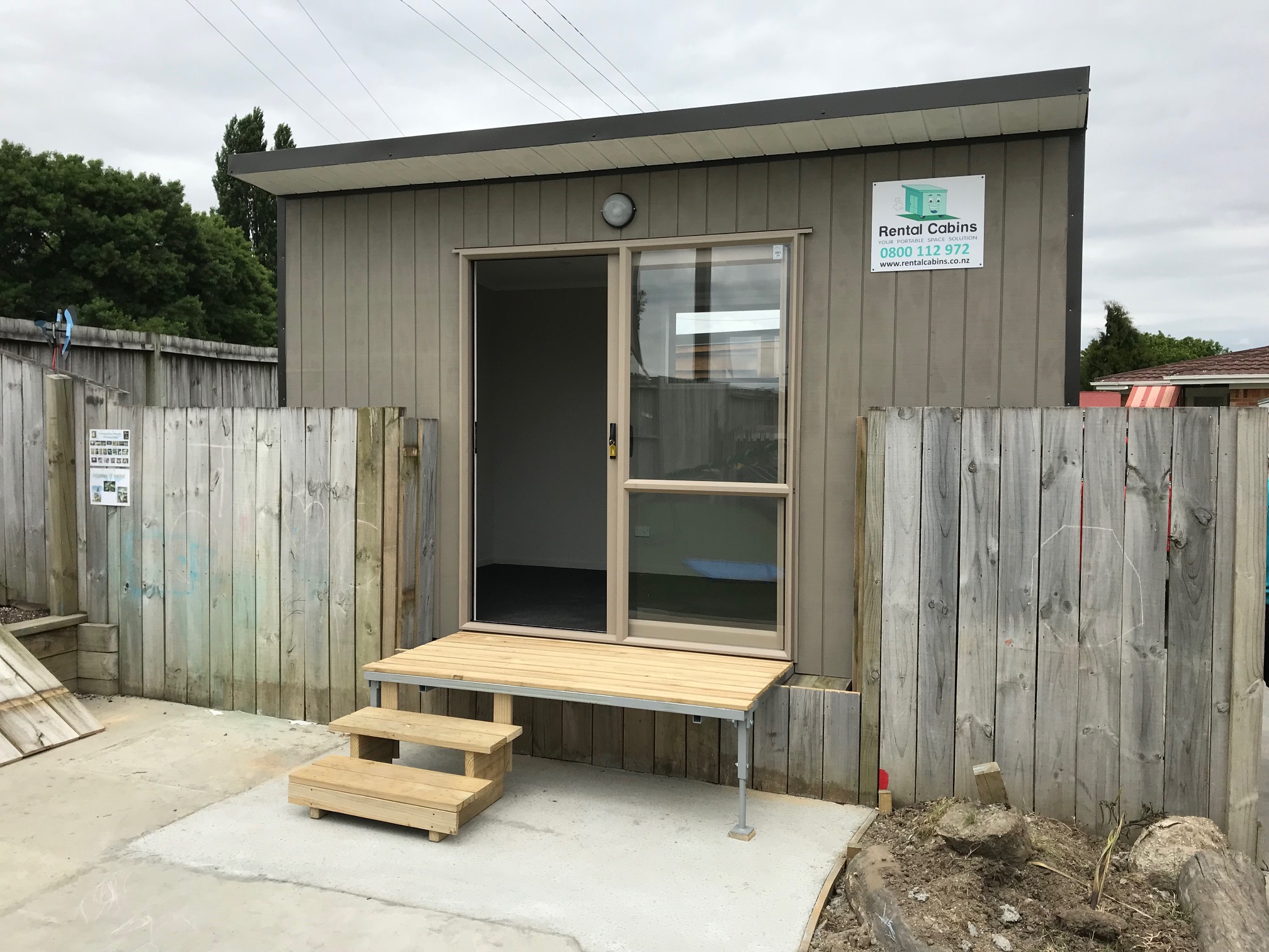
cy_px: 476
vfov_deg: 49.7
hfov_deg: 63.4
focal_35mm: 28
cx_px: 634
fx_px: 1026
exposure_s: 1/2398
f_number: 1.8
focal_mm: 3.99
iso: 20
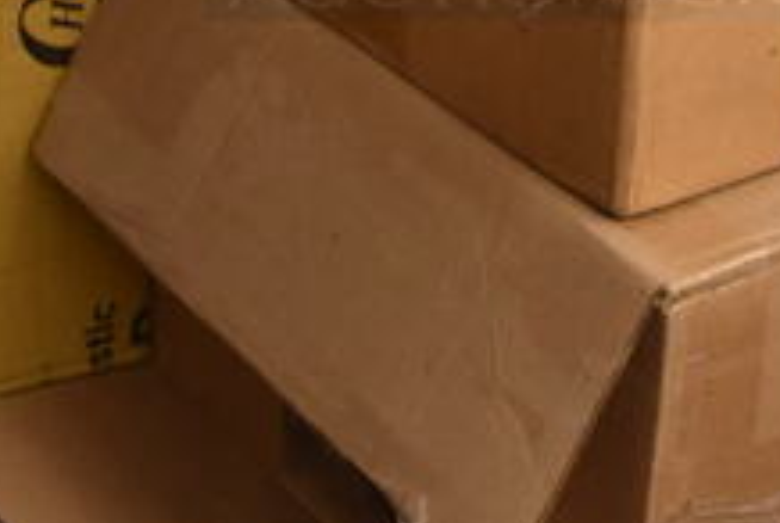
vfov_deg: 11.8
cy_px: -167
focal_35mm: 113
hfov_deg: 17.9
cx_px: 605
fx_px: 2452
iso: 1400
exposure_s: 1/125
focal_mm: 18
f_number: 3.5
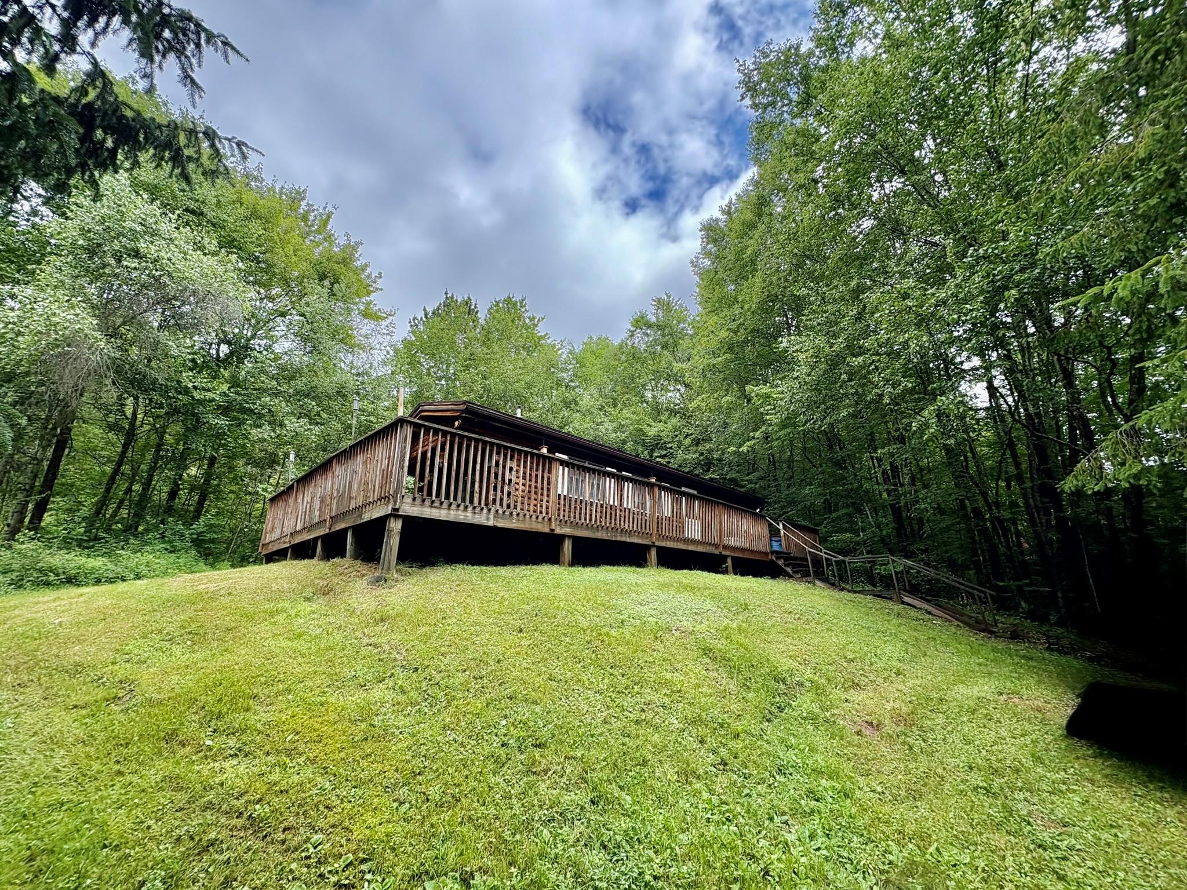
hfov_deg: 102.1
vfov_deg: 85.7
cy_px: 445
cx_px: 594
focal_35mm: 14
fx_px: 480
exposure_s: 1/492
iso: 64
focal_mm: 2.22
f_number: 2.2
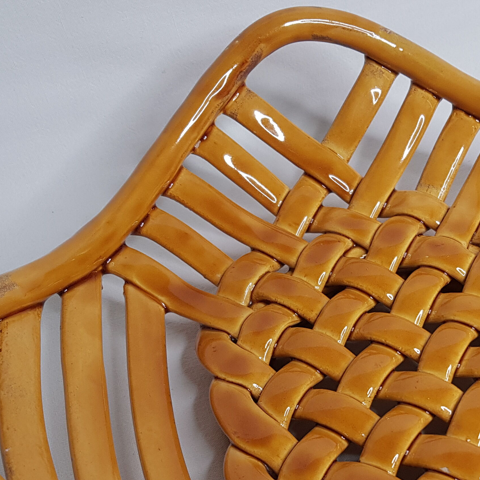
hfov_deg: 30.2
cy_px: 403
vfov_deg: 30.1
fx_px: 863
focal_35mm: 55
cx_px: 395
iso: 80
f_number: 1.7
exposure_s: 1/100
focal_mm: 4.2
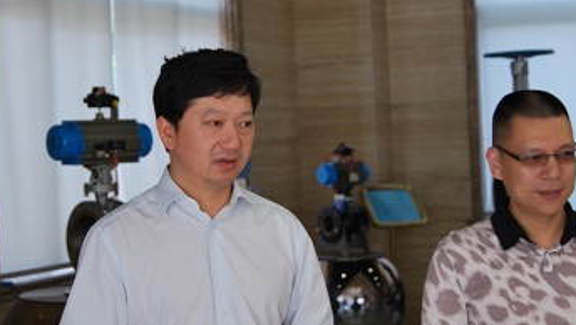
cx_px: 233
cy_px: 165
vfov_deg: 12.0
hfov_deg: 21.1
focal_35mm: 101
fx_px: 1544
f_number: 4.5
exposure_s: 1/60
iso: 200
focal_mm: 34
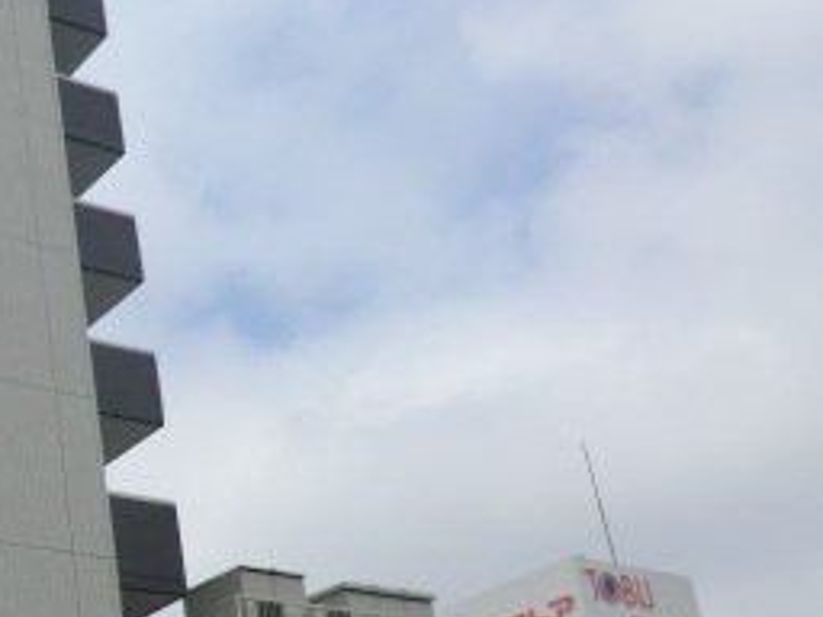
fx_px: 1427
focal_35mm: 60
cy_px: 498
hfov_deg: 28.8
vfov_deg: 24.0
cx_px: -109
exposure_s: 1/320
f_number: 7.5
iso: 80
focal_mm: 4.3
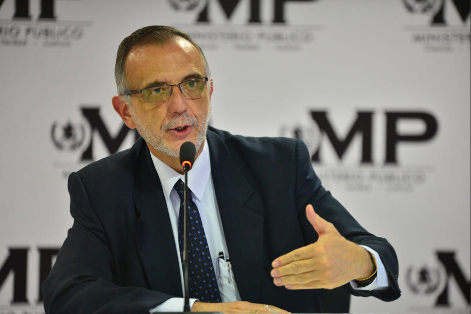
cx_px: 236
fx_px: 2617
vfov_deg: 6.9
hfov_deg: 10.3
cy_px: 157
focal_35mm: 200
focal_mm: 200
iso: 2000
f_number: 2.8
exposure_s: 1/200
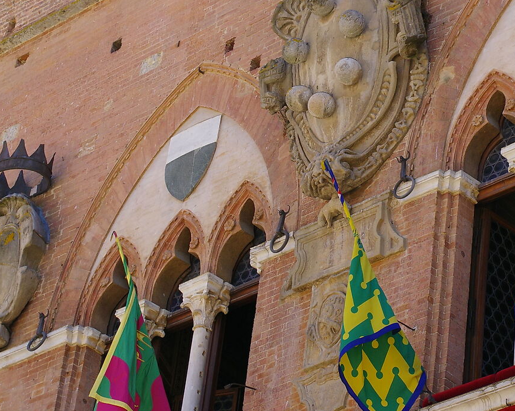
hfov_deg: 13.6
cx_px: 432
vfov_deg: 10.9
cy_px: 147
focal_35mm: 141
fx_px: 2149
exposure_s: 1/400
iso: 200
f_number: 5.6
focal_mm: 35
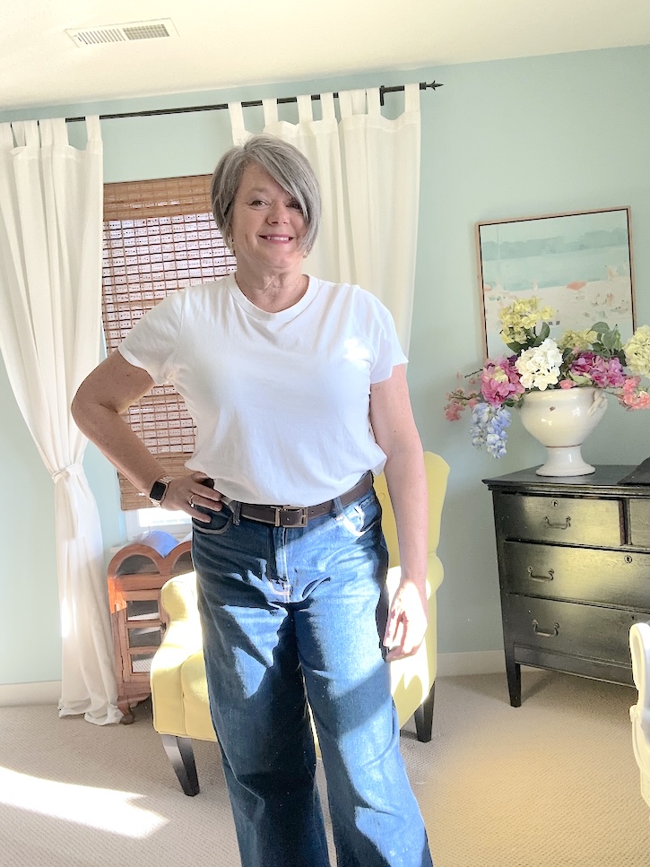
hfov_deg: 46.8
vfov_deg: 60.0
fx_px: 751
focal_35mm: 30
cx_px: 325
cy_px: 434
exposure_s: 1/121
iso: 64
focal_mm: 2.69
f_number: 1.9
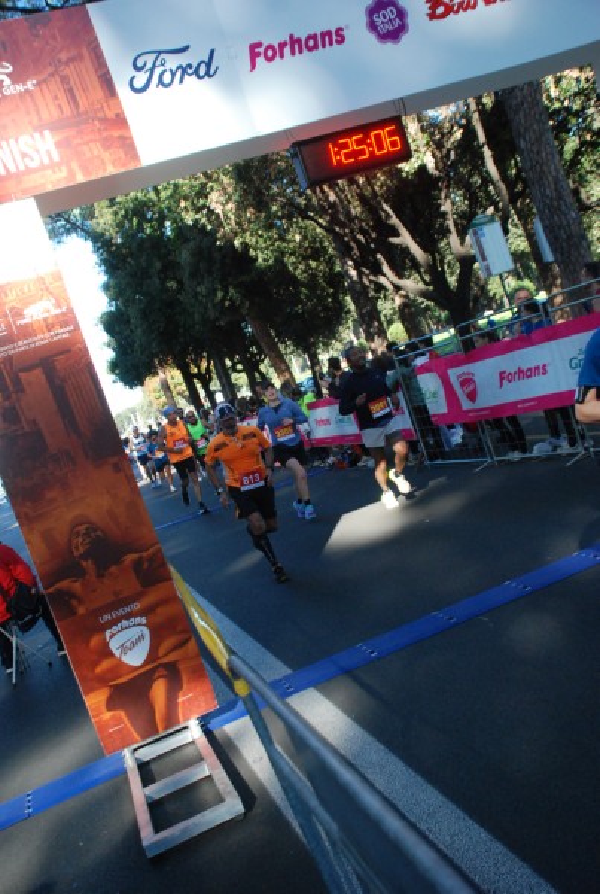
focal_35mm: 33
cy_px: 447
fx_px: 821
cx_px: 300
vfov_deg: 57.1
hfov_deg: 40.2
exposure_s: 1/1000
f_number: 3.8
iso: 1000
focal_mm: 22
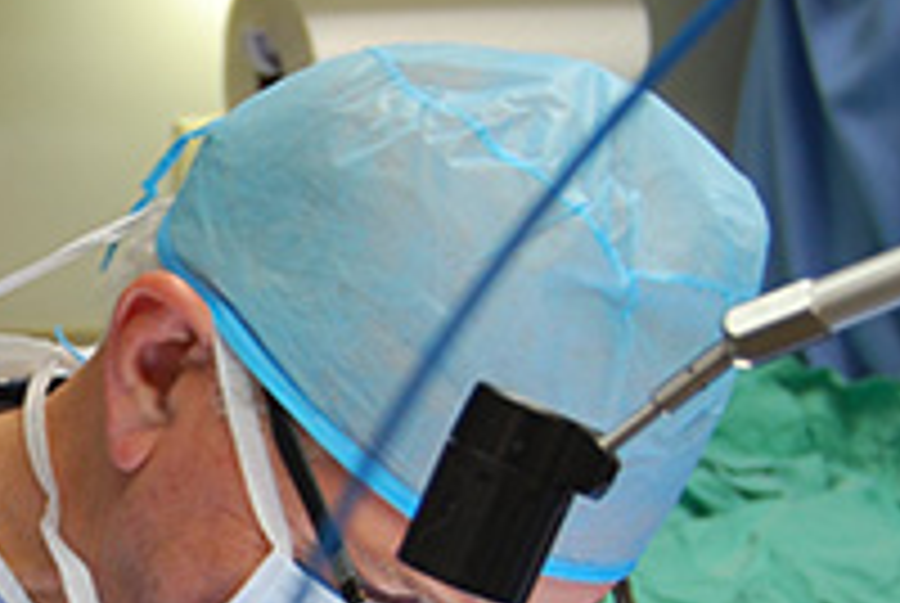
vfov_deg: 8.2
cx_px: -166
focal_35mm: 168
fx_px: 4206
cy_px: 522
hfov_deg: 12.0
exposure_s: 1/30
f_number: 4.2
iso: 250
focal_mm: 28
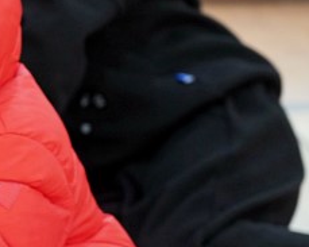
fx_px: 4214
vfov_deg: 3.4
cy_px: 220
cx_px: -236
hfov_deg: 4.2
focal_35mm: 461
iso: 1600
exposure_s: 1/160
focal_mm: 125
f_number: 3.5
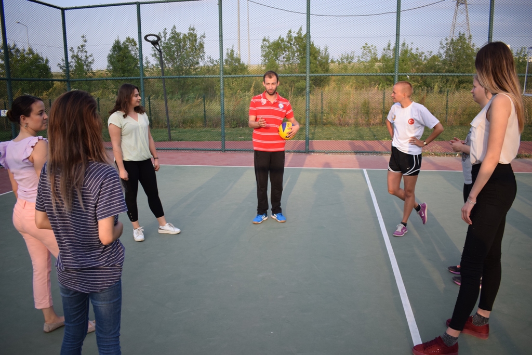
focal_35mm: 27
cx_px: 266
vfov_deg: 47.9
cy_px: 178
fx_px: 399
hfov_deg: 67.4
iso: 450
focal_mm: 18
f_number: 4
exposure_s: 1/1000
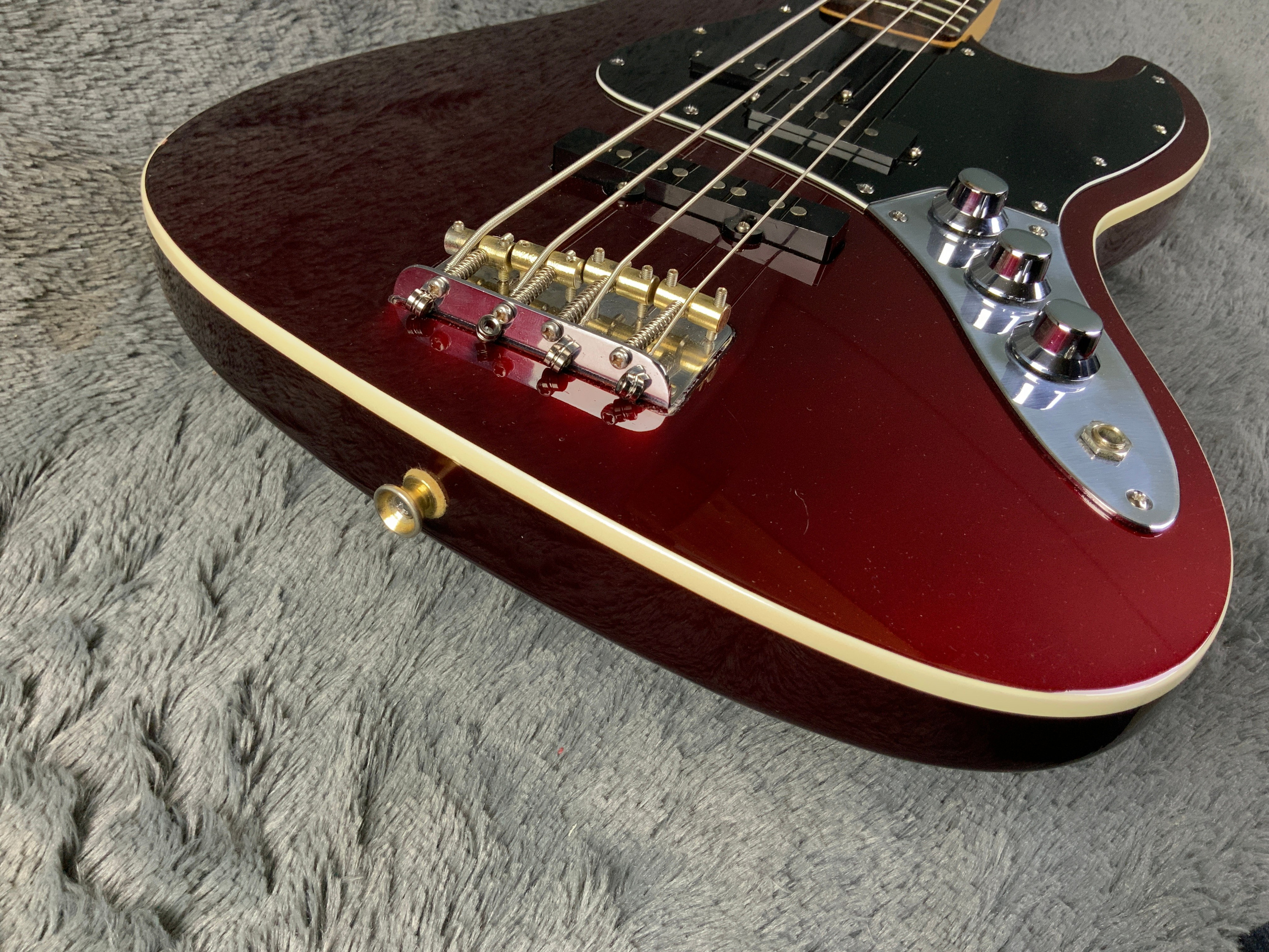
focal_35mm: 29
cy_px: 476
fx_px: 1063
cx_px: 634
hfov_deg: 61.7
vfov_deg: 48.2
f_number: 1.8
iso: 100
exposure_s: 1/60
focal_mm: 3
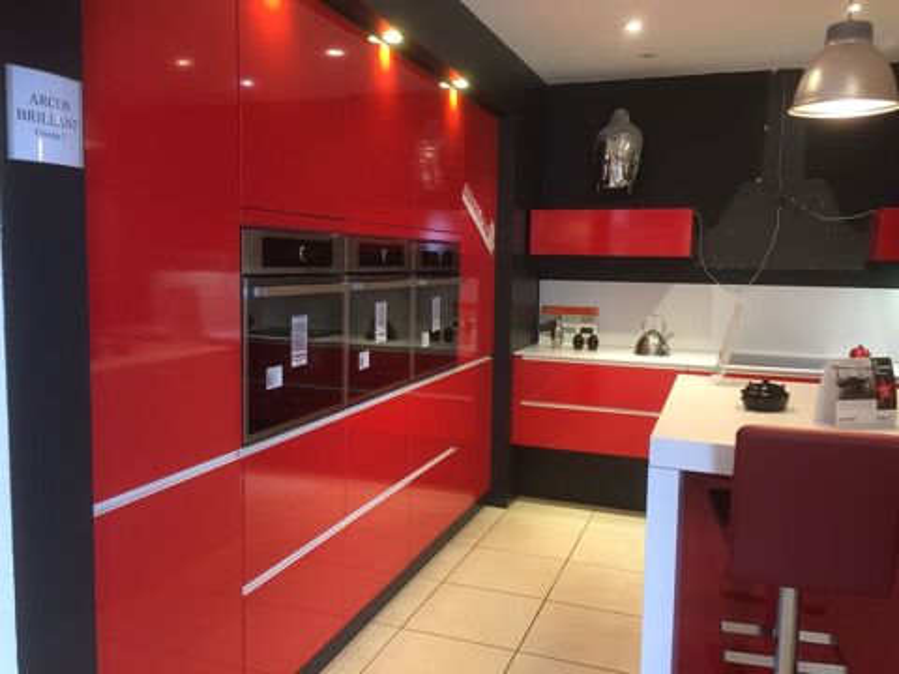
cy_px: 337
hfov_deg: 61.7
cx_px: 450
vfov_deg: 48.2
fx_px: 753
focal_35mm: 29
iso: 160
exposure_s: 1/33
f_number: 2.2
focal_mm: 4.15
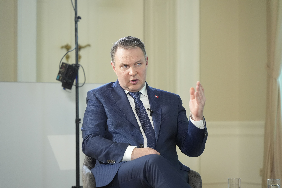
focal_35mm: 121
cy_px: 94
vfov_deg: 11.3
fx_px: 948
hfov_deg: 16.9
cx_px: 141
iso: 3200
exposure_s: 1/200
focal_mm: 121
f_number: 5
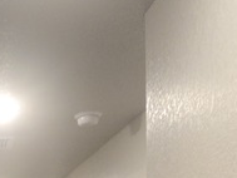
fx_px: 534
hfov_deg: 23.3
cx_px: -33
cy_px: 252
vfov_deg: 17.4
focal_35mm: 78
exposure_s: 1/120
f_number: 1.8
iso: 200
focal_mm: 5.4
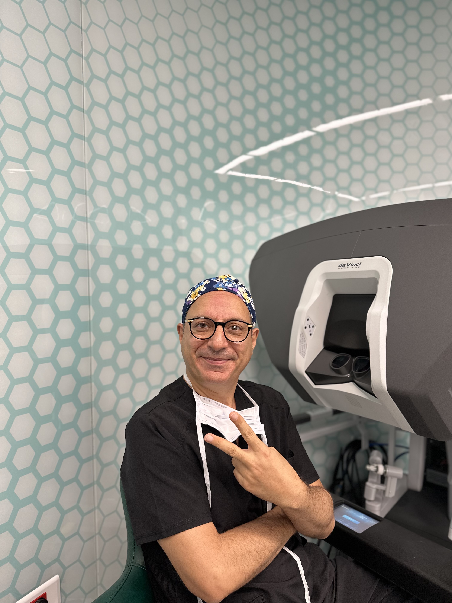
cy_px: 302
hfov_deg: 56.8
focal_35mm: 24
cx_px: 226
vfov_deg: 71.6
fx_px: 418
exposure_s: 1/50
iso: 125
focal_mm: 6.86
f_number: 1.78
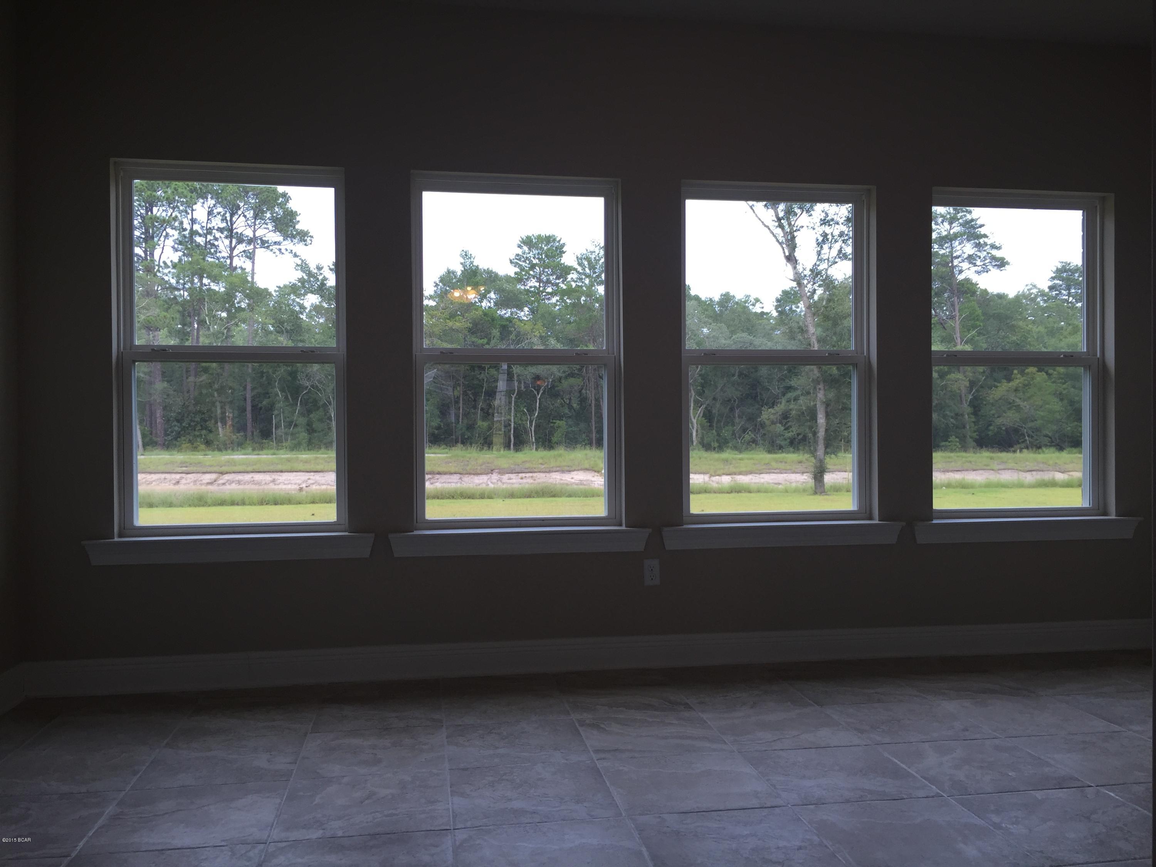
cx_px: 578
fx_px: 968
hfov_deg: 61.7
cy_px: 434
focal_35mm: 29
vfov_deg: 48.2
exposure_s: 1/162
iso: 32
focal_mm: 4.15
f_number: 2.2
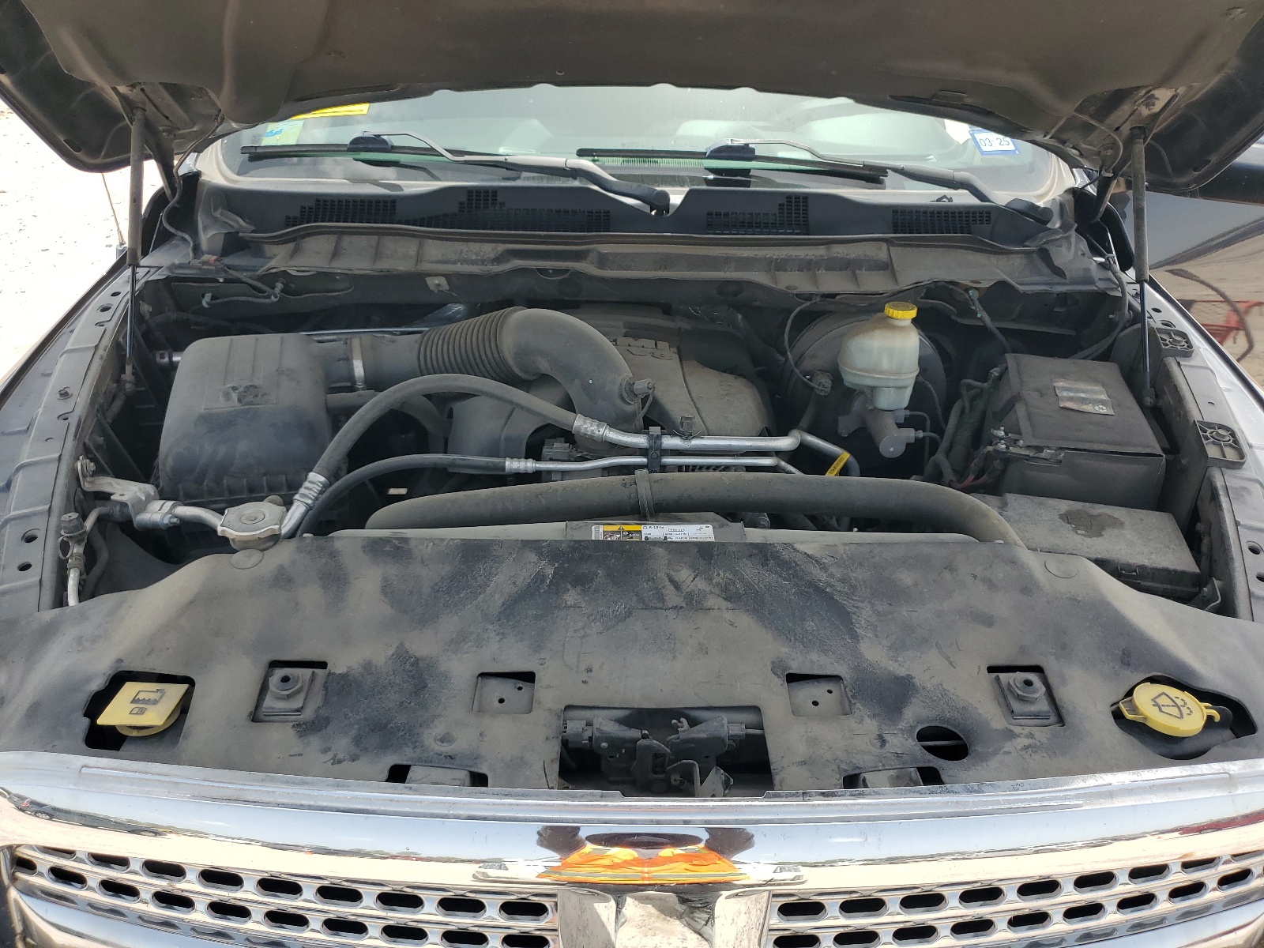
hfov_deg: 67.3
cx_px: 632
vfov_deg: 53.1
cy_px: 474
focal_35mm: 26
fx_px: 949
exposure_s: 1/1111
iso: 50
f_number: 1.5
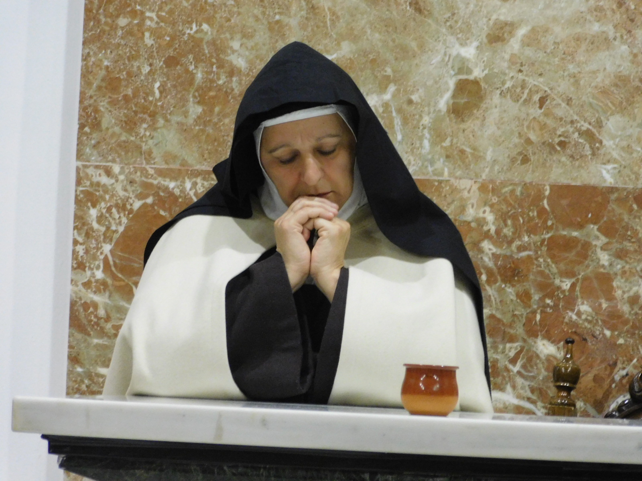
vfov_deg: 2.9
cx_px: 321
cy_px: 240
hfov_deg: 3.9
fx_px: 9533
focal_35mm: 514
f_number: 6
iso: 800
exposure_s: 1/20
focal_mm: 91.2
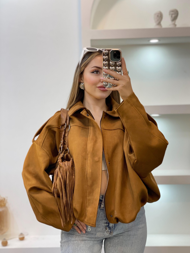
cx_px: 97
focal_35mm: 53
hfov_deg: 27.5
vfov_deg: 36.2
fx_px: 388
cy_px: 127
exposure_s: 1/100
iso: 100
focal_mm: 6
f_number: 2
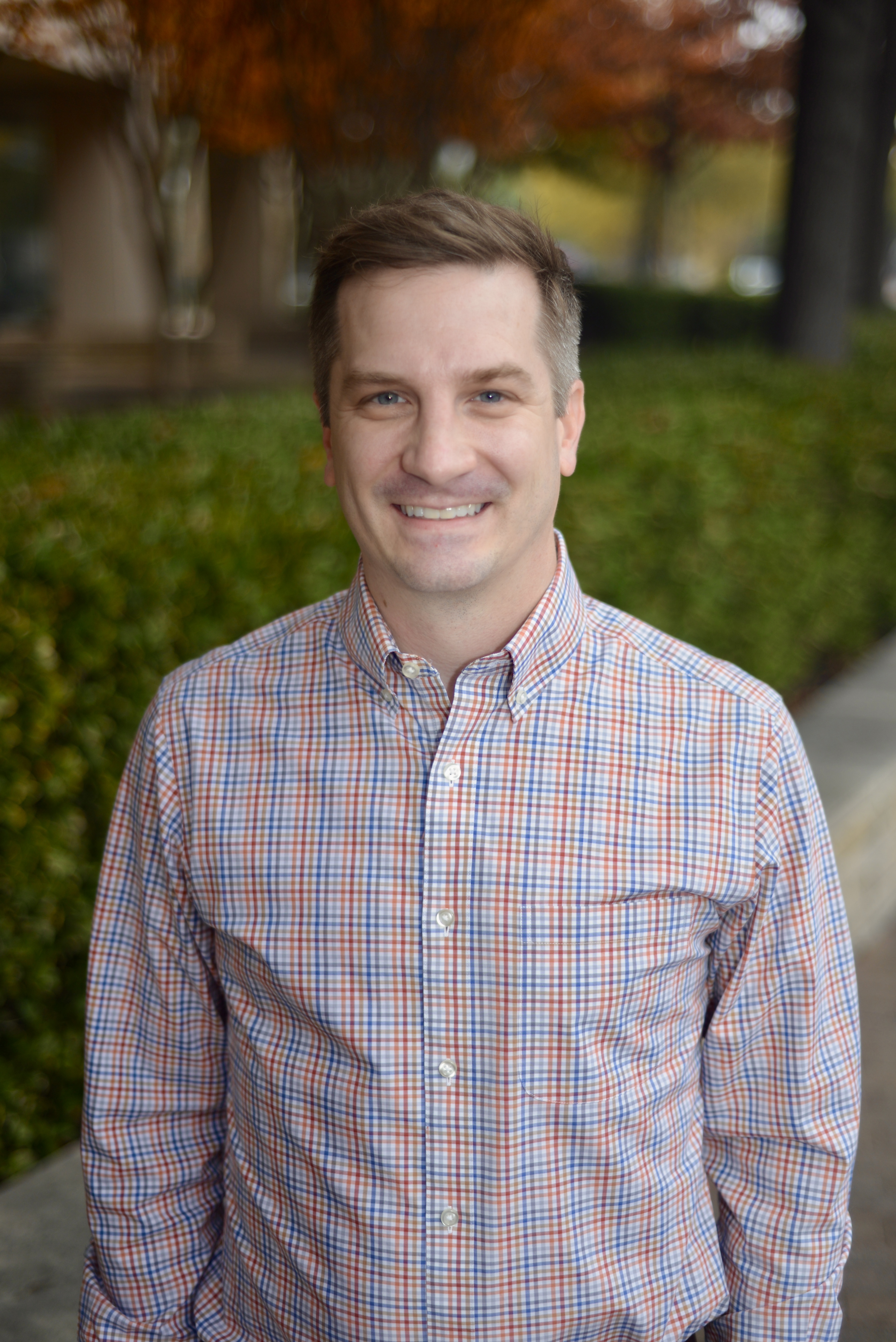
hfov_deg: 27.0
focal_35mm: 50
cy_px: 671
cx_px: 448
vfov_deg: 39.6
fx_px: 1865
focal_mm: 50
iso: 200
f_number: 1.8
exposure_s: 1/640
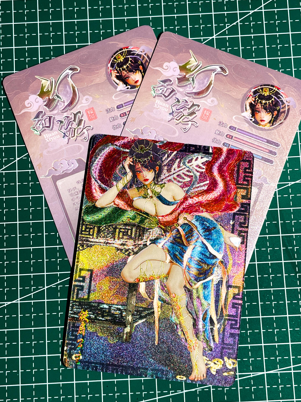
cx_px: 150
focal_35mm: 53
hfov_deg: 27.5
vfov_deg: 36.2
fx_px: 614
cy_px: 199
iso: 49
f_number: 1.6
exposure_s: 1/99
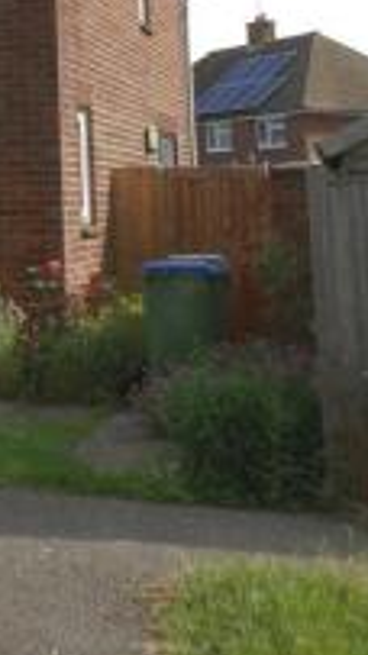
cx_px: -260
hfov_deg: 14.5
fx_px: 1303
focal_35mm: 75
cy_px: 18
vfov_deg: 26.9
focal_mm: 4.3
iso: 100
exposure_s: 1/356
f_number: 4.1
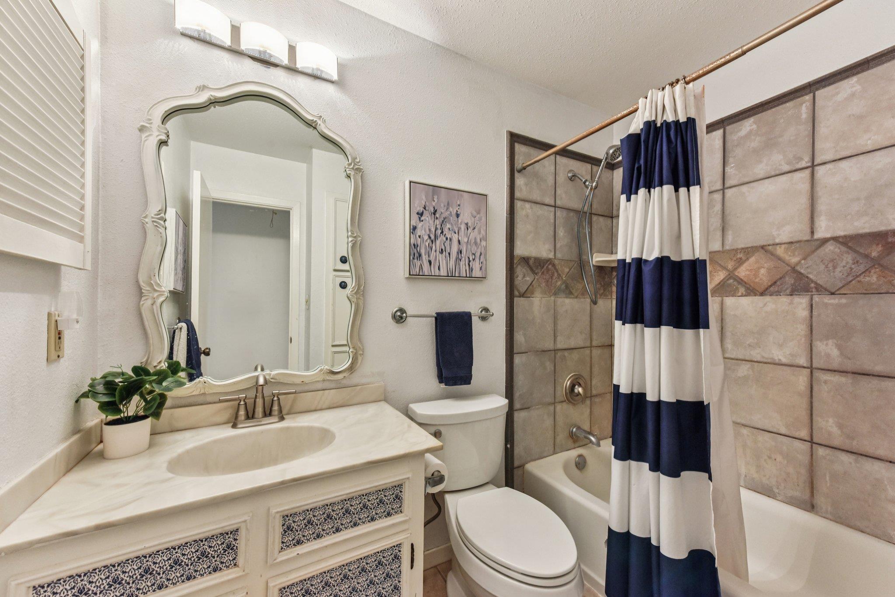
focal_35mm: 14
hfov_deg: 104.3
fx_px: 348
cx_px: 448
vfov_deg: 81.2
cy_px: 298
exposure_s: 1/15
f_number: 8
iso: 1600
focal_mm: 14
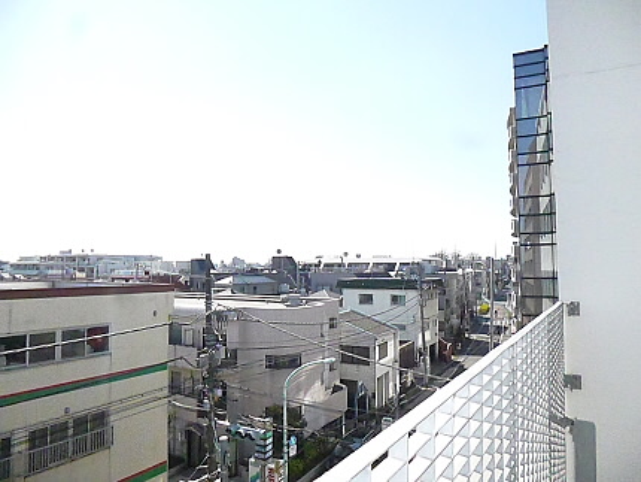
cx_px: 320
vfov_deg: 56.9
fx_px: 445
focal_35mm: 24
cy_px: 241
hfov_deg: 71.6
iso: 1600
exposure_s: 1/1600
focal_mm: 4.3
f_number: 9
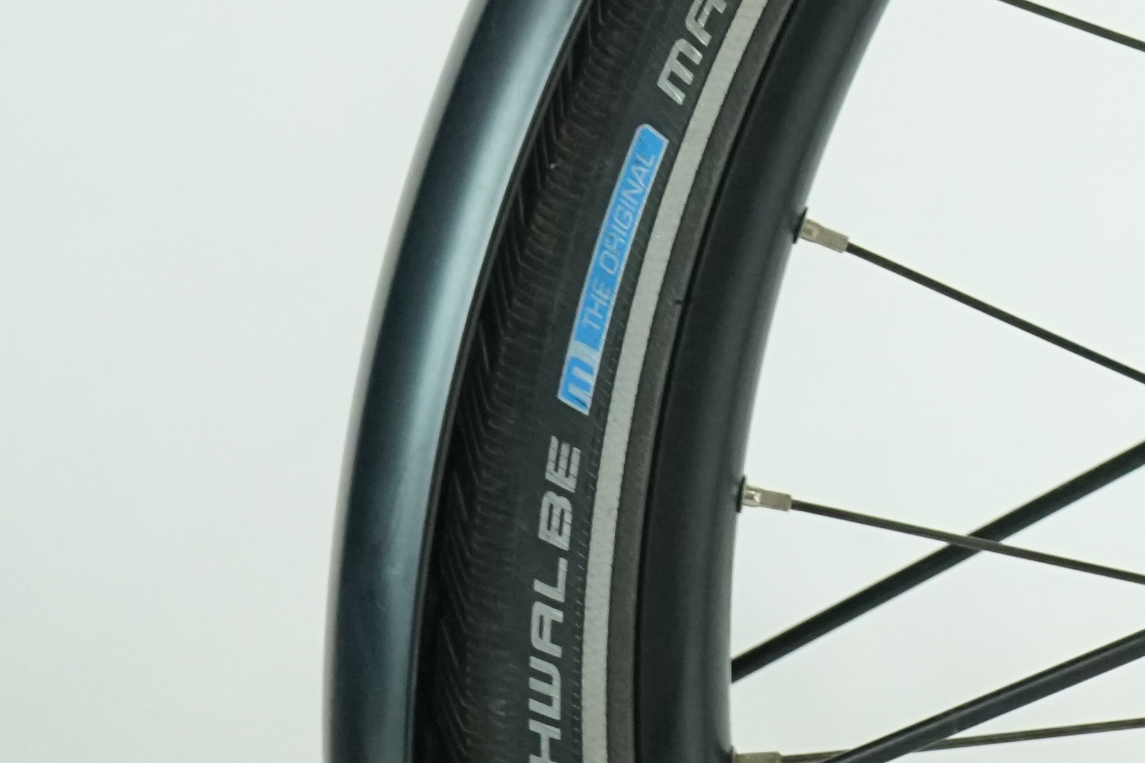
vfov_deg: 7.3
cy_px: -351
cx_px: 1727
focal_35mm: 185
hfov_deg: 10.7
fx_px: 5883
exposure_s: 1/200
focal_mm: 50
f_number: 7.1
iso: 2500
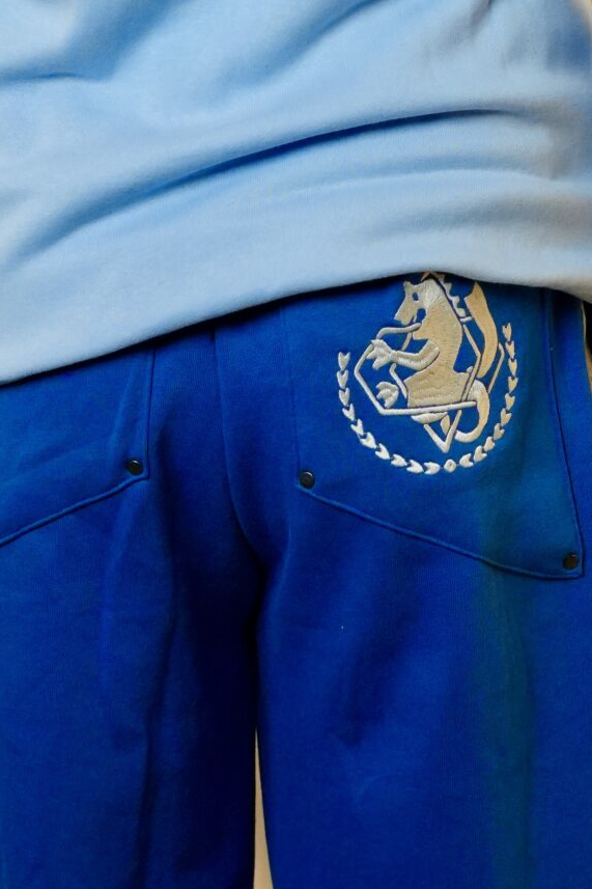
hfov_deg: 6.1
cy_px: -296
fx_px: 5527
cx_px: 270
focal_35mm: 224
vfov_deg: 9.0
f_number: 4
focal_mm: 50
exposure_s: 1/160
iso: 1000
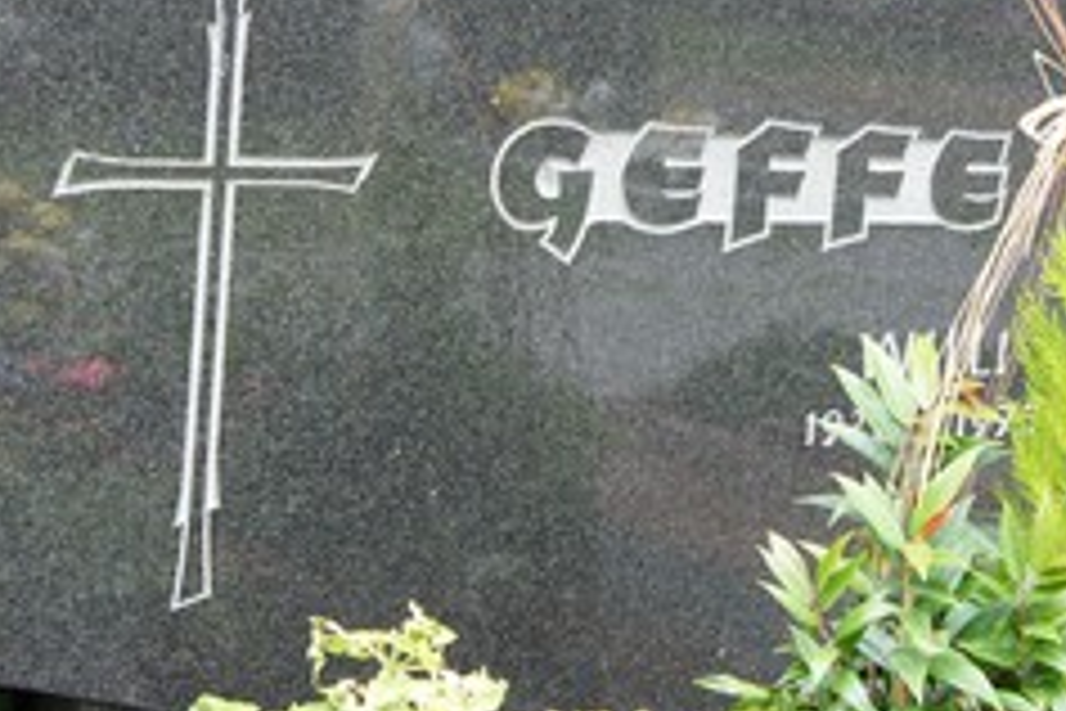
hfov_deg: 21.9
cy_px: 270
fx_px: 2754
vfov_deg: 14.7
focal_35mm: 93
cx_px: 558
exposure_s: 1/250
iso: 800
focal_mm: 32
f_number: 5
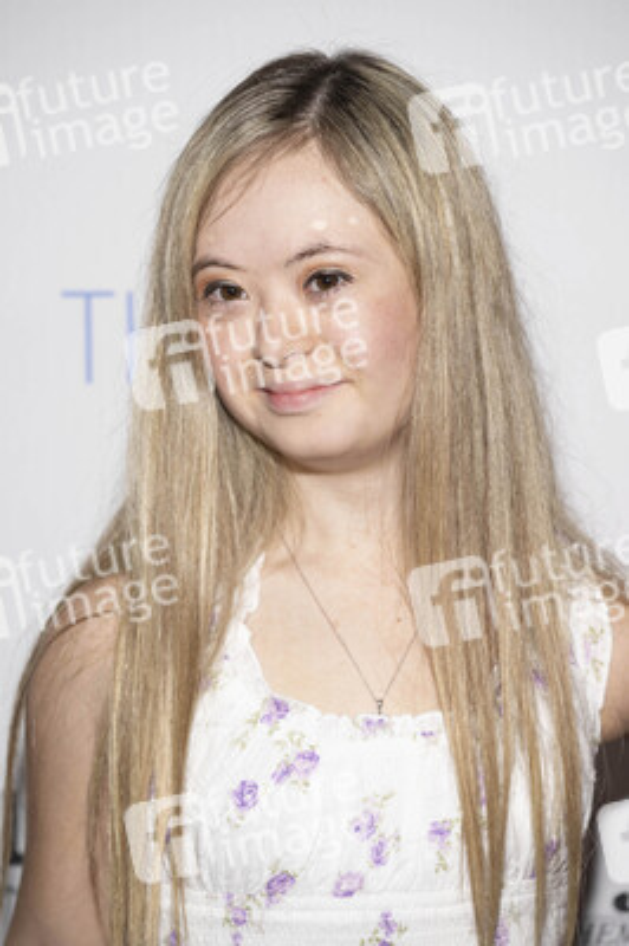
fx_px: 3150
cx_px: 314
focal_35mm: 120
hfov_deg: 11.4
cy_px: 473
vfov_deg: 17.1
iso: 800
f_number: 5.6
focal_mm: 120
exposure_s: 1/200
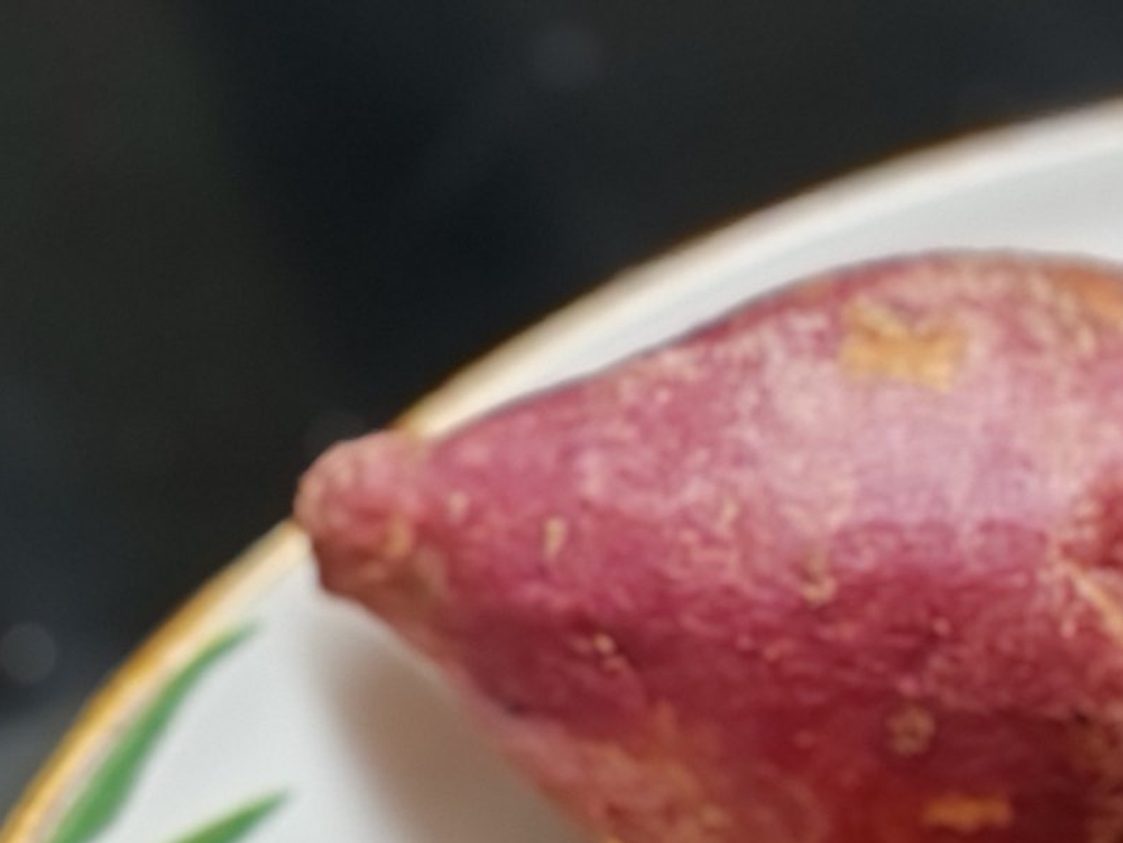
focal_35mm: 185
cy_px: 1218
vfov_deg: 7.9
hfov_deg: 10.4
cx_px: 1570
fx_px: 6003
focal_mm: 6.12
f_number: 4
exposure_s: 1/50
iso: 640
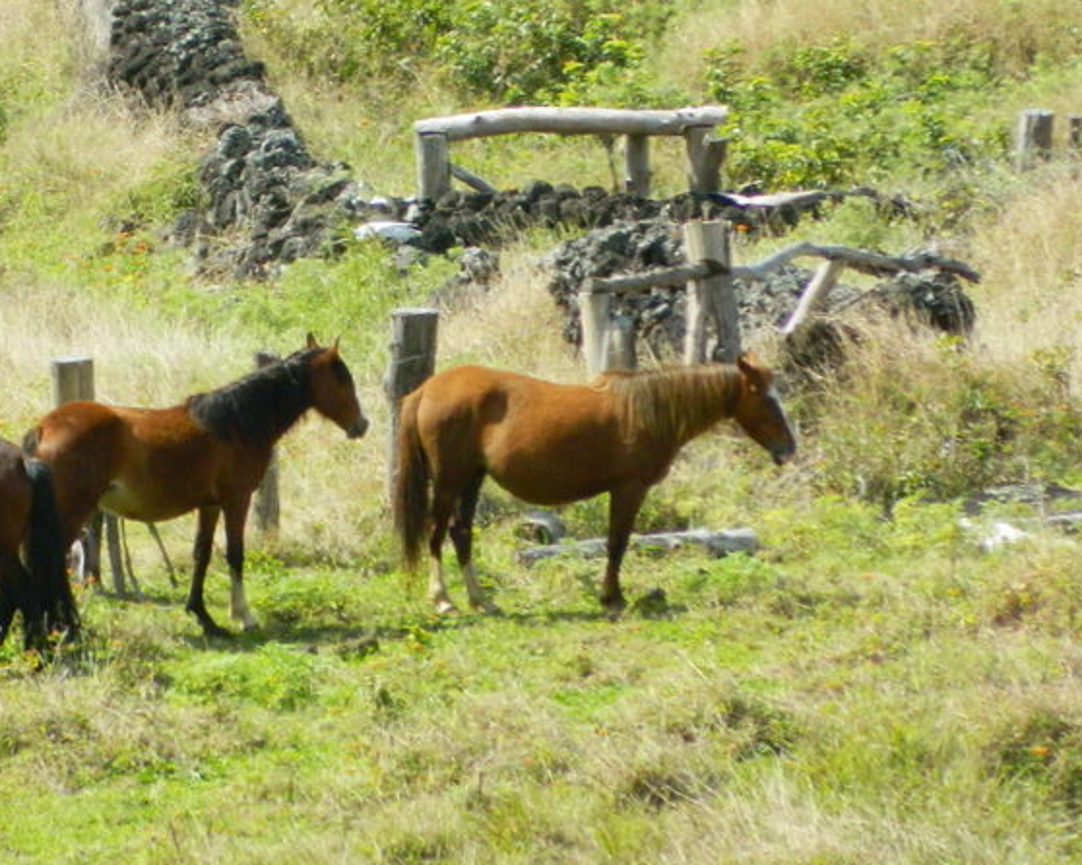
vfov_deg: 1.6
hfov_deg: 2.1
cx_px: 112
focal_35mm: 941
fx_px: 30123
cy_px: 196
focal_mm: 94.5
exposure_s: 1/500
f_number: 5.8
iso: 180
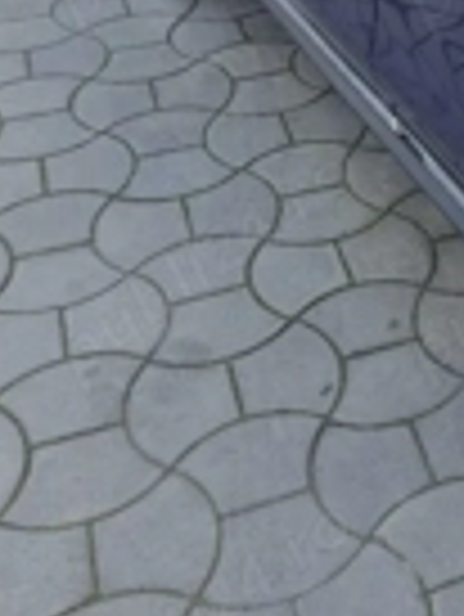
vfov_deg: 27.0
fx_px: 1196
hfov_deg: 19.7
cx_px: 644
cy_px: -31
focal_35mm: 67
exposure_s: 1/667
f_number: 1.8
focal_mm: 5.4
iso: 25
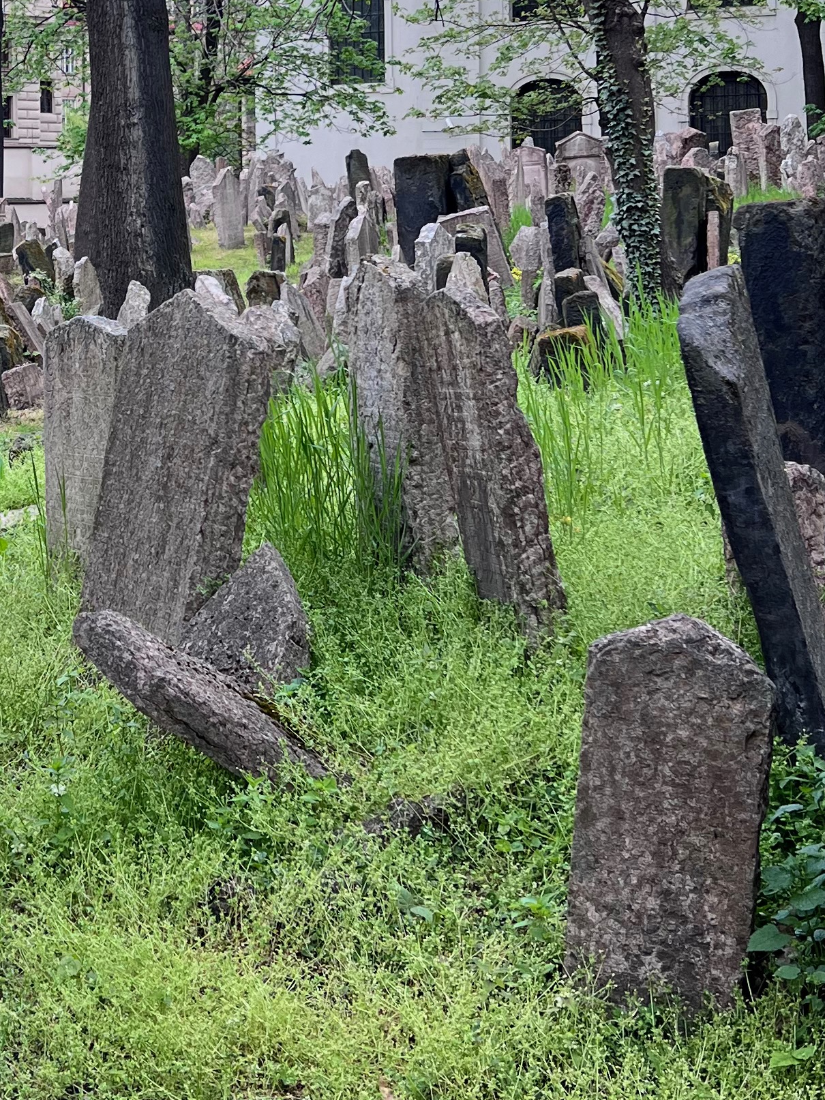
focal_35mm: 65
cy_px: 205
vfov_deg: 29.1
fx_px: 2065
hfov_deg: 21.5
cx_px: -60
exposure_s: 1/753
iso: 50
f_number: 1.5
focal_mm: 5.7
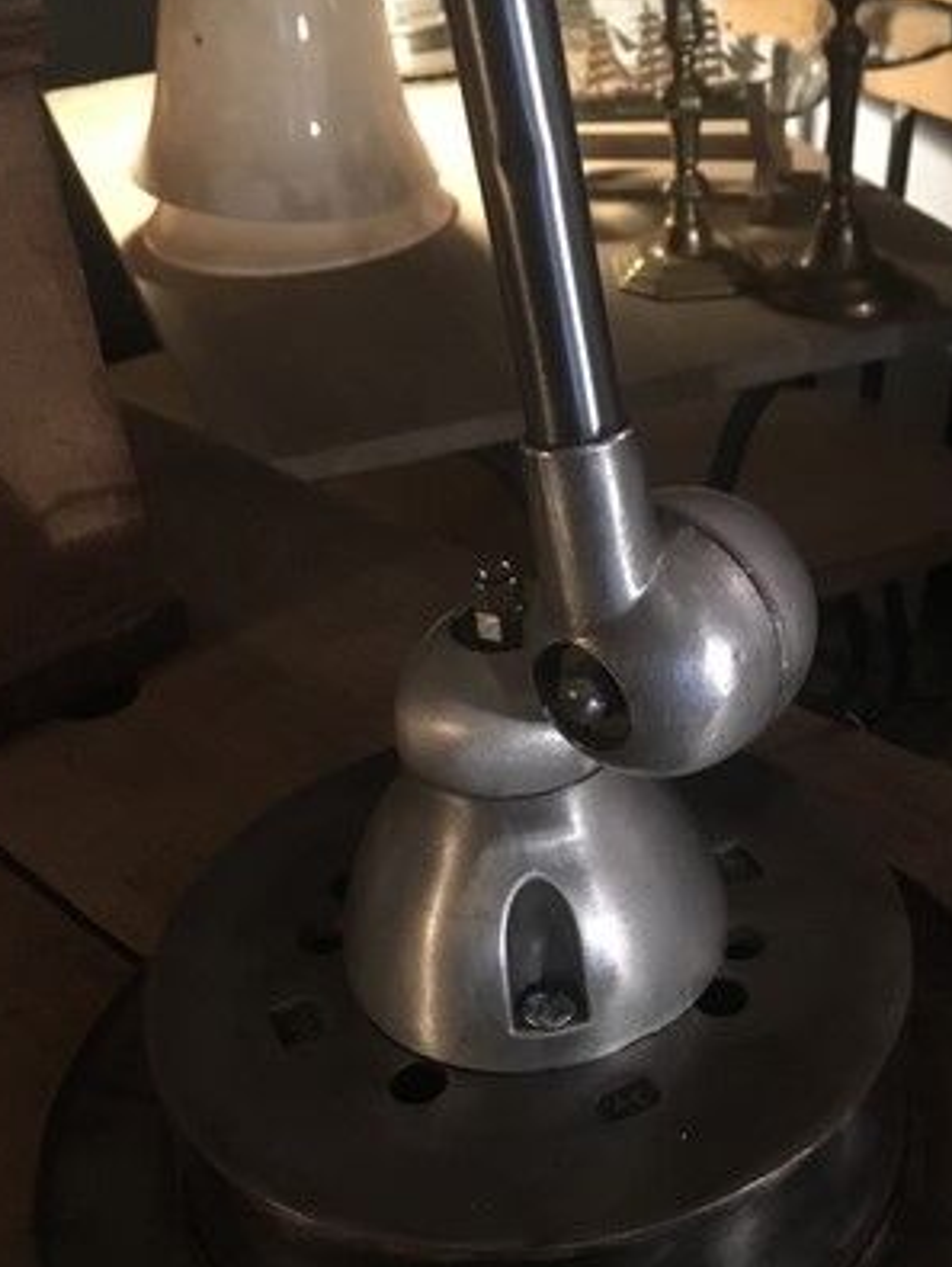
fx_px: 1611
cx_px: 628
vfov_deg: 42.2
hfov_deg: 32.7
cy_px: 872
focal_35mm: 44
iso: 500
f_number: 2.2
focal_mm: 4.15
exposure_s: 1/17
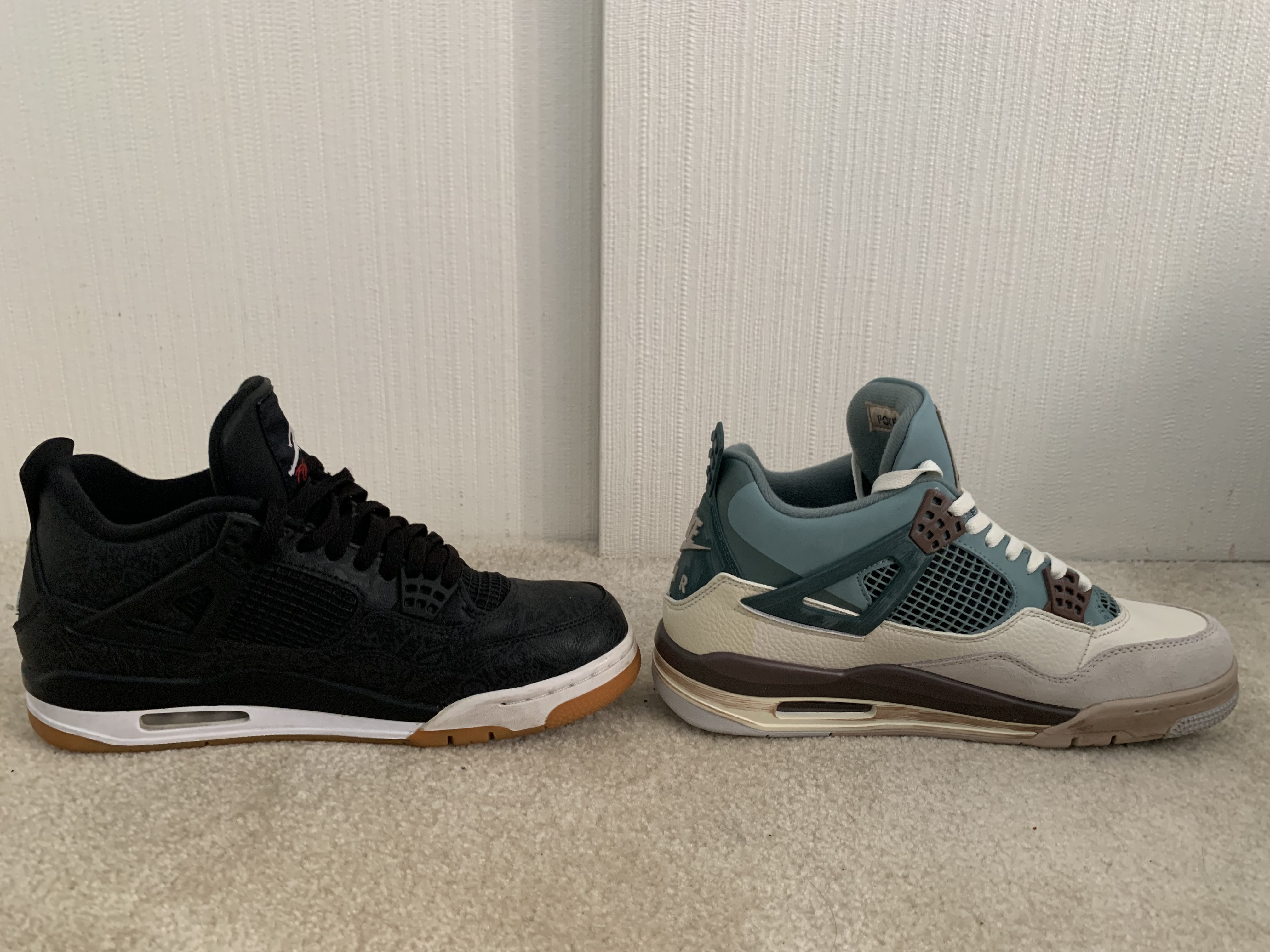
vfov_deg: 53.1
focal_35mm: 26
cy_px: 476
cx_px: 635
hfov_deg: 67.3
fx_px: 954
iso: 320
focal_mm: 4.25
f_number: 1.8
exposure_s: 1/60
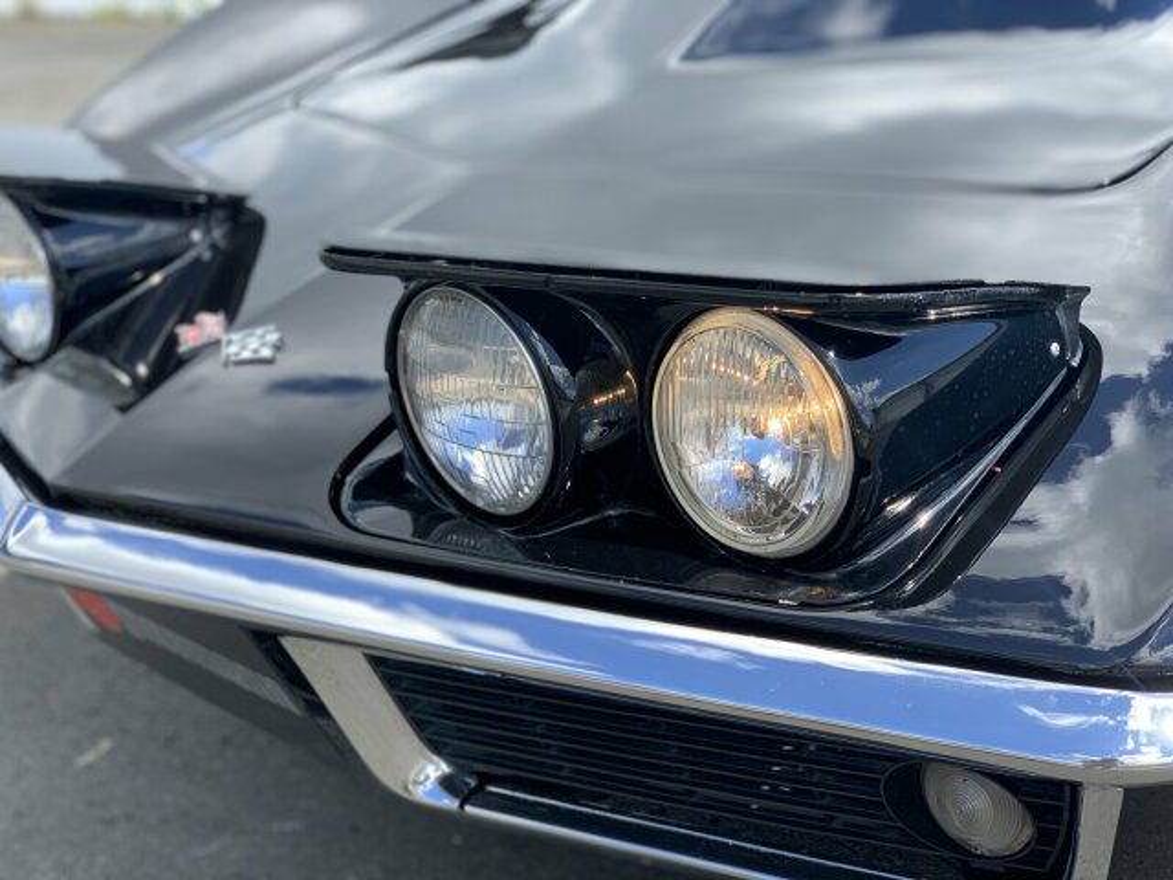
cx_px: 586
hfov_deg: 36.8
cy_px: 440
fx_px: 1762
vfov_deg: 28.0
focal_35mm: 52
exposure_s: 1/309
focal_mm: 6
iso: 16
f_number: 2.4
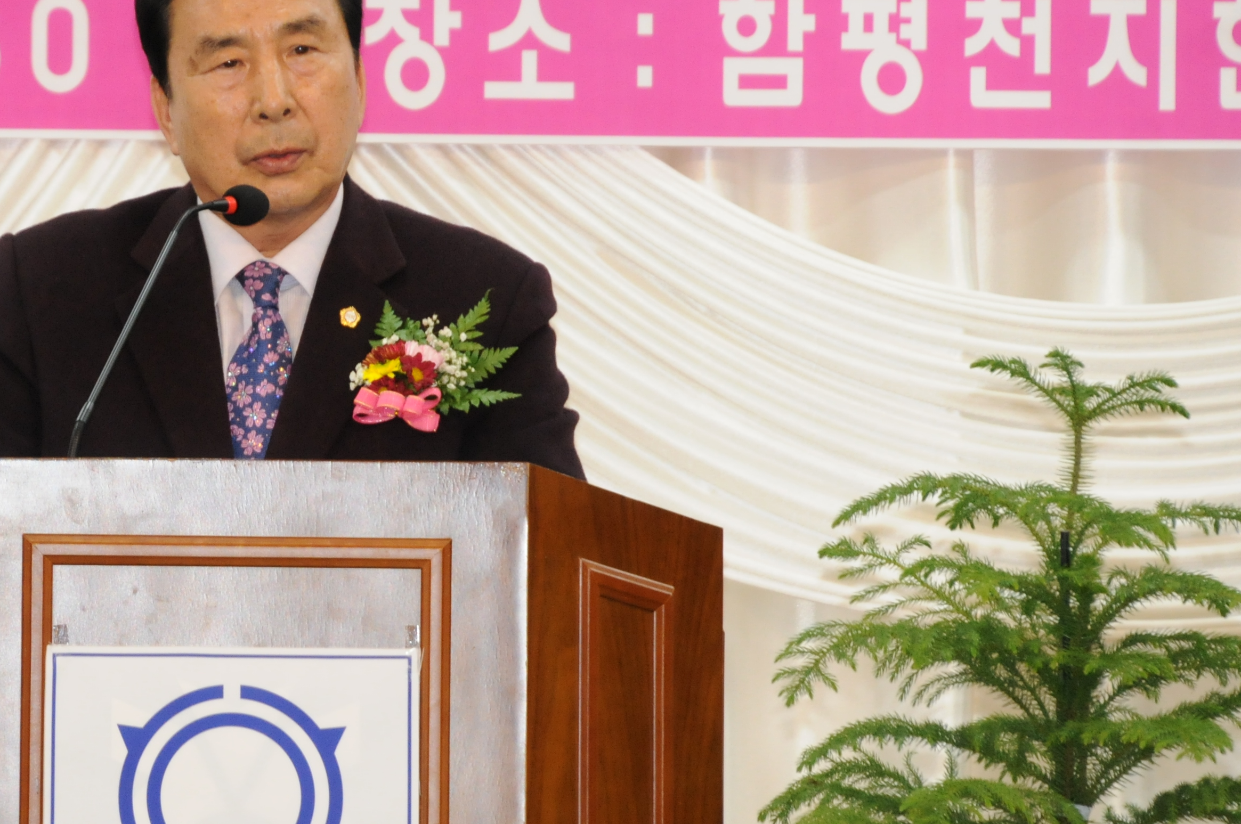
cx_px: 257
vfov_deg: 2.7
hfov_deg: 4.0
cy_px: 271
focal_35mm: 511
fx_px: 17591
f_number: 7.1
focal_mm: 185
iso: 1000
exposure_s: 1/60
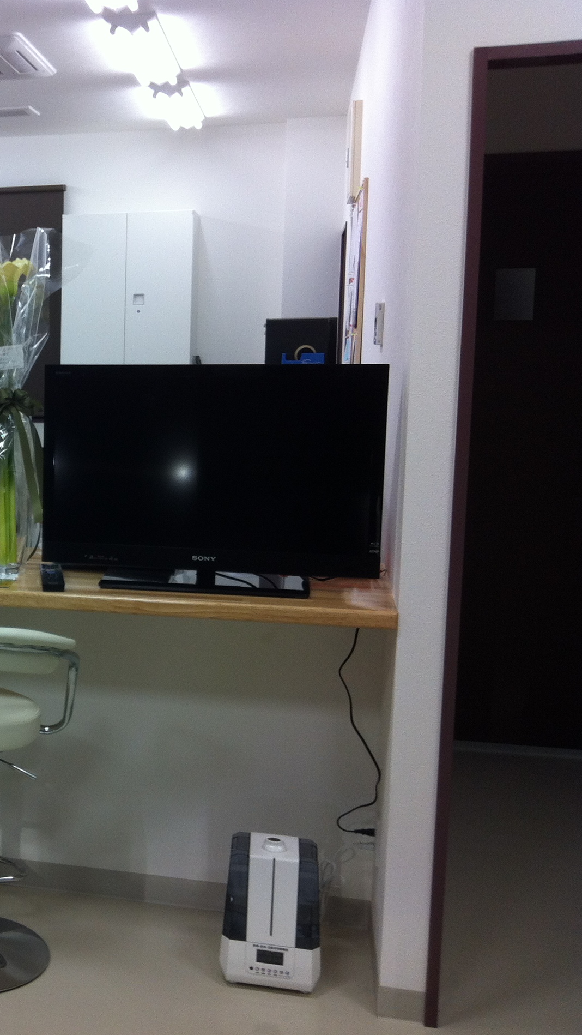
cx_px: -113
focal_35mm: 52
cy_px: 514
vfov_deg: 39.9
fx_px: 1426
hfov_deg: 21.4
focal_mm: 3.85
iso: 80
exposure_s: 1/60
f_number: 2.8
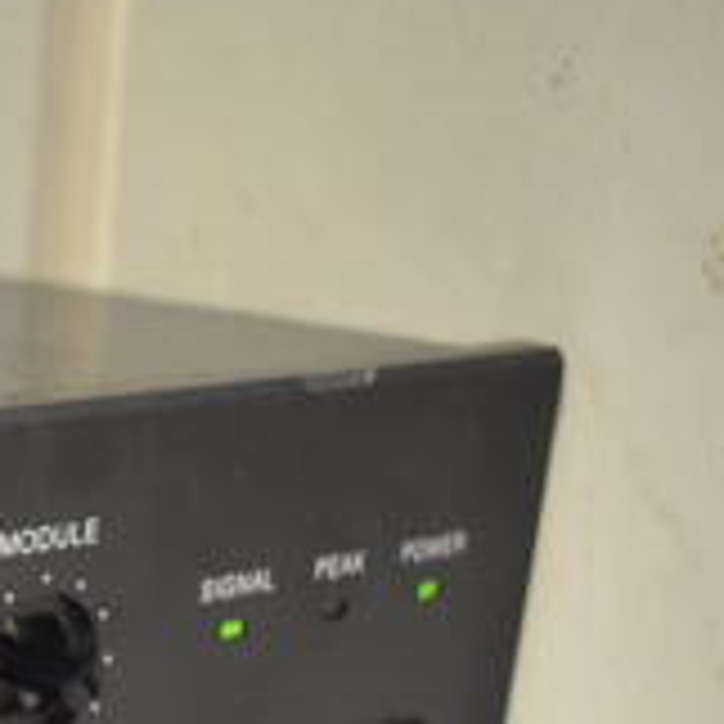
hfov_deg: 16.8
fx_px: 2059
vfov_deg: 18.9
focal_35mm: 87
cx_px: -553
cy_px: 854
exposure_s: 1/60
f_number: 4
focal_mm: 18
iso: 2200
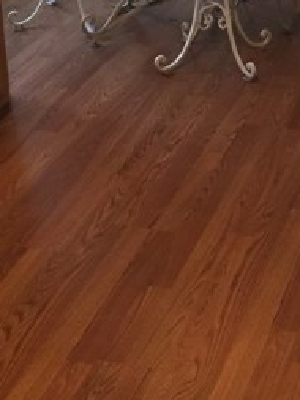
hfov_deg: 16.4
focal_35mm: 88
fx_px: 1016
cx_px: 309
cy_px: 55
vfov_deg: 21.8
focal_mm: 4.15
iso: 200
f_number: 2.2
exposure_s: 1/30
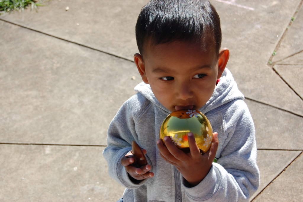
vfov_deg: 18.9
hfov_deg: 28.1
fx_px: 605
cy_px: 101
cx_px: 152
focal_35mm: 72
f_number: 9
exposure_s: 1/320
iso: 200
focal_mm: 48
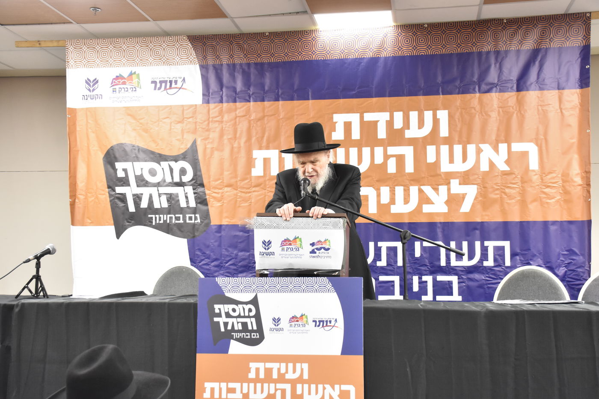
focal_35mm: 45
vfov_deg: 29.9
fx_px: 749
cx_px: 300
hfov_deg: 43.6
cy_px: 200
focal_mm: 30
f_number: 5.6
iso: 1600
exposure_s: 1/80
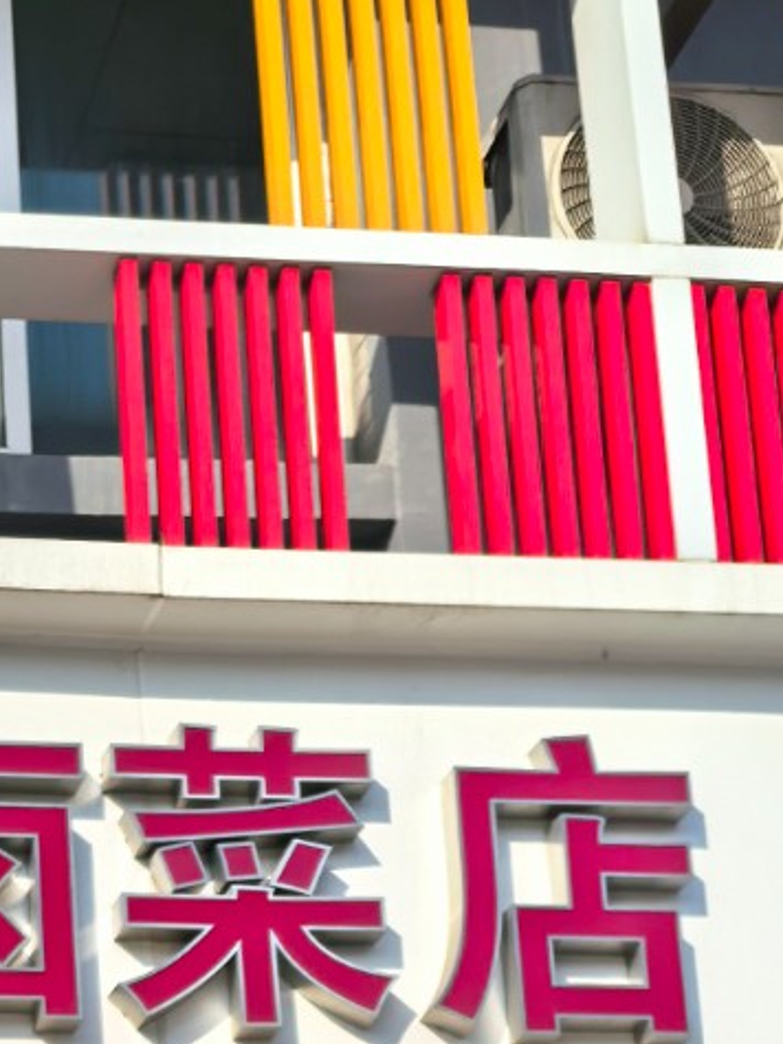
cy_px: 1530
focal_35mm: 91
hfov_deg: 15.1
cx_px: -387
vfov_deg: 19.1
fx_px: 2746
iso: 50
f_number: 1.4
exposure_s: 1/8264
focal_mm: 5.75
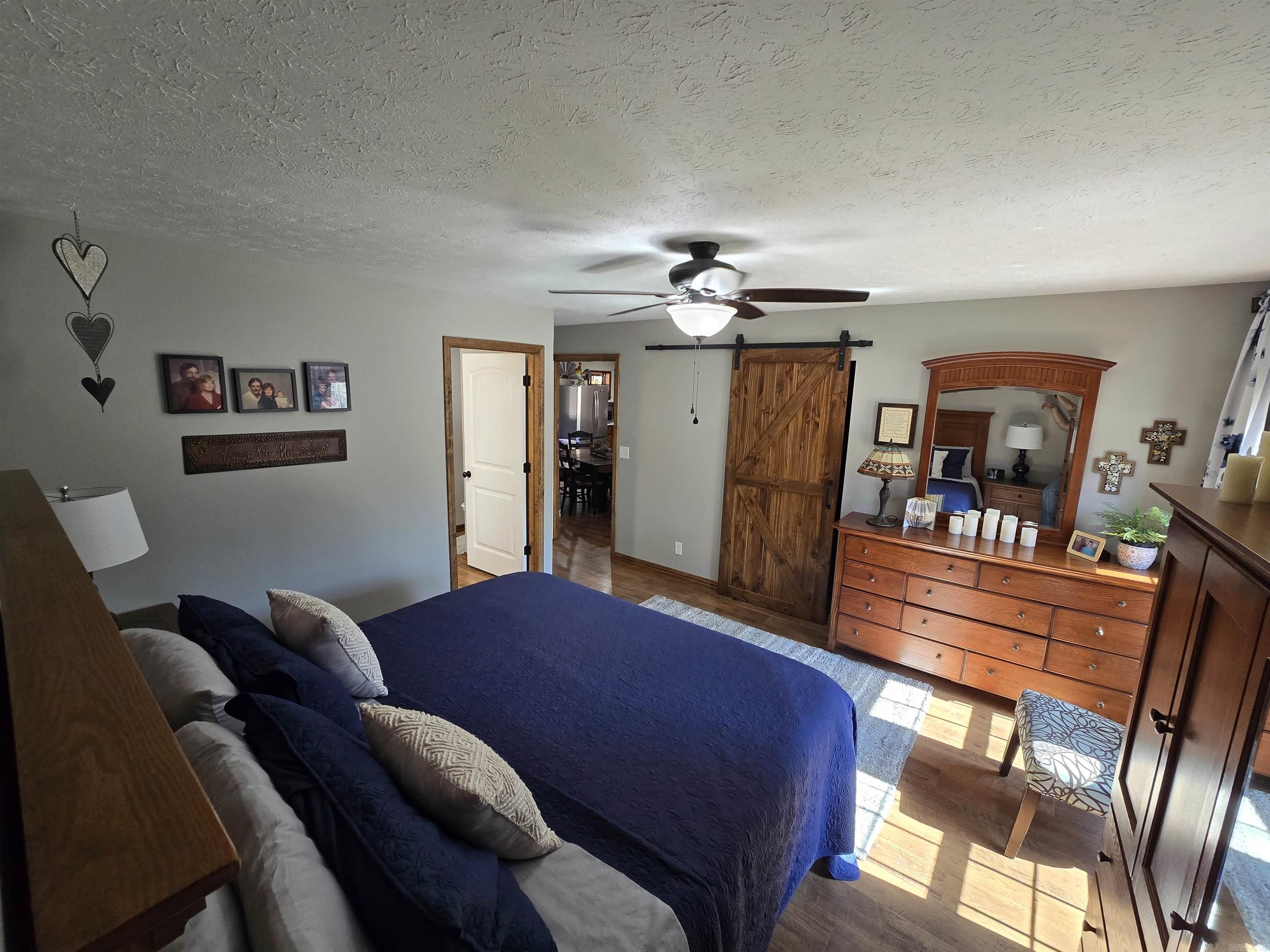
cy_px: 476
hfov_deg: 106.2
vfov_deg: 89.9
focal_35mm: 13
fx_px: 477
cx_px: 635
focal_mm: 2.2
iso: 160
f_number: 2.2
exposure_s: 1/60
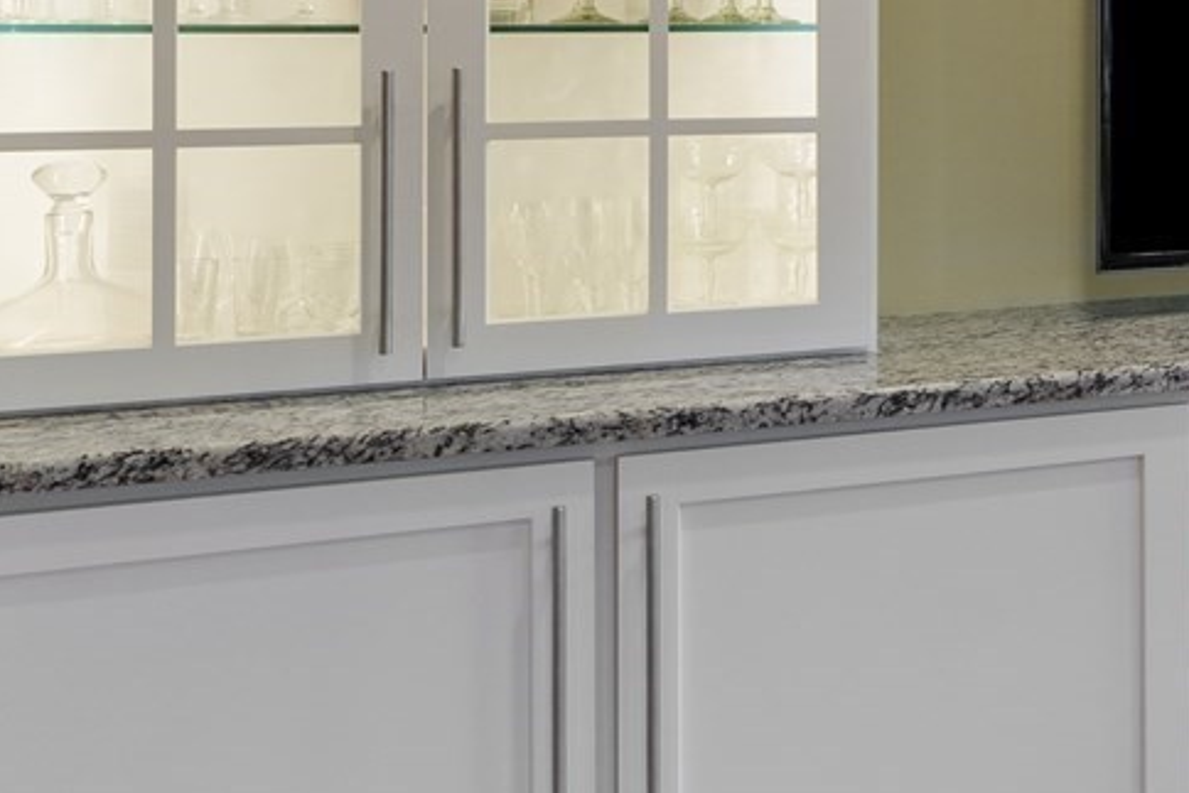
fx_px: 1817
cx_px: 1725
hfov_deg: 27.1
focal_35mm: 55
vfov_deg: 23.8
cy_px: 45
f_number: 7.1
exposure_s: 1/13
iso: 320
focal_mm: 13
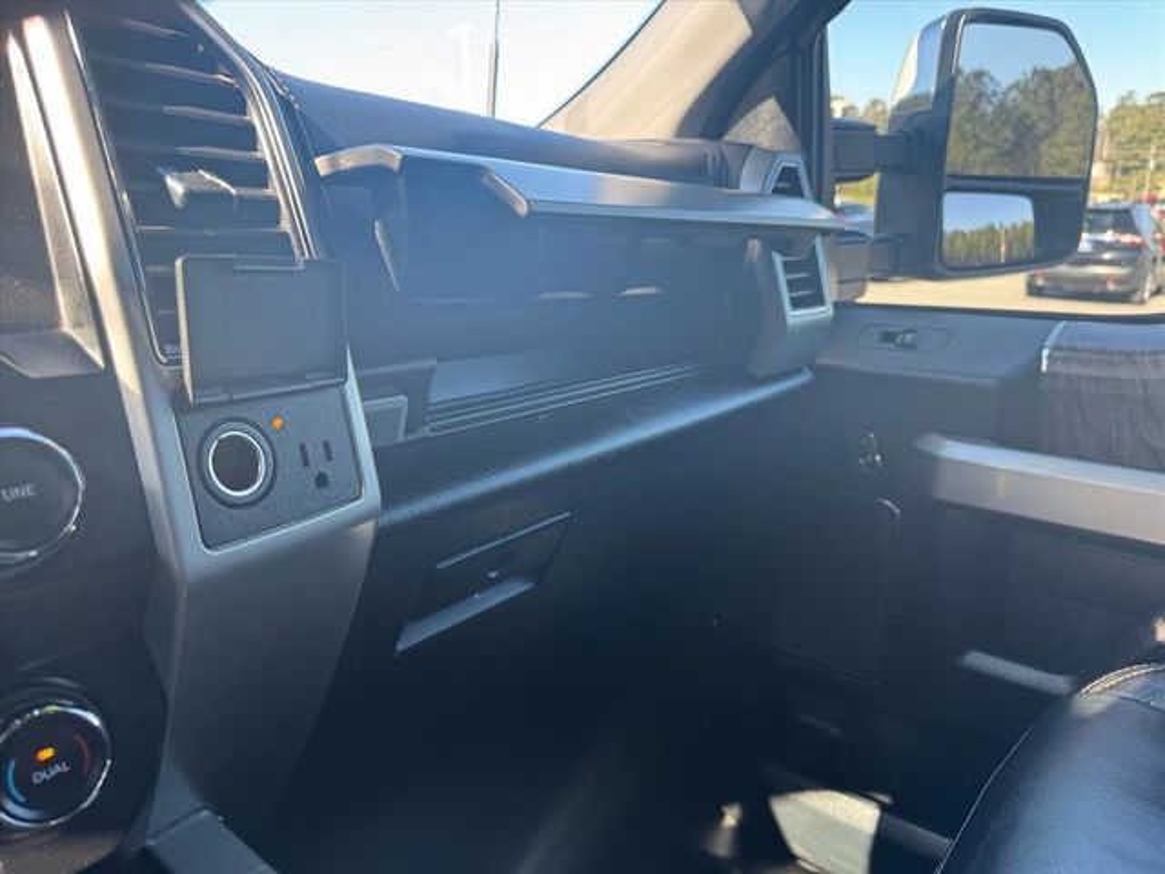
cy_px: 437
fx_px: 808
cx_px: 582
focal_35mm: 24
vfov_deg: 56.8
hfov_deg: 71.6
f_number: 1.78
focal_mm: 6.76
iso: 100
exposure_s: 1/121
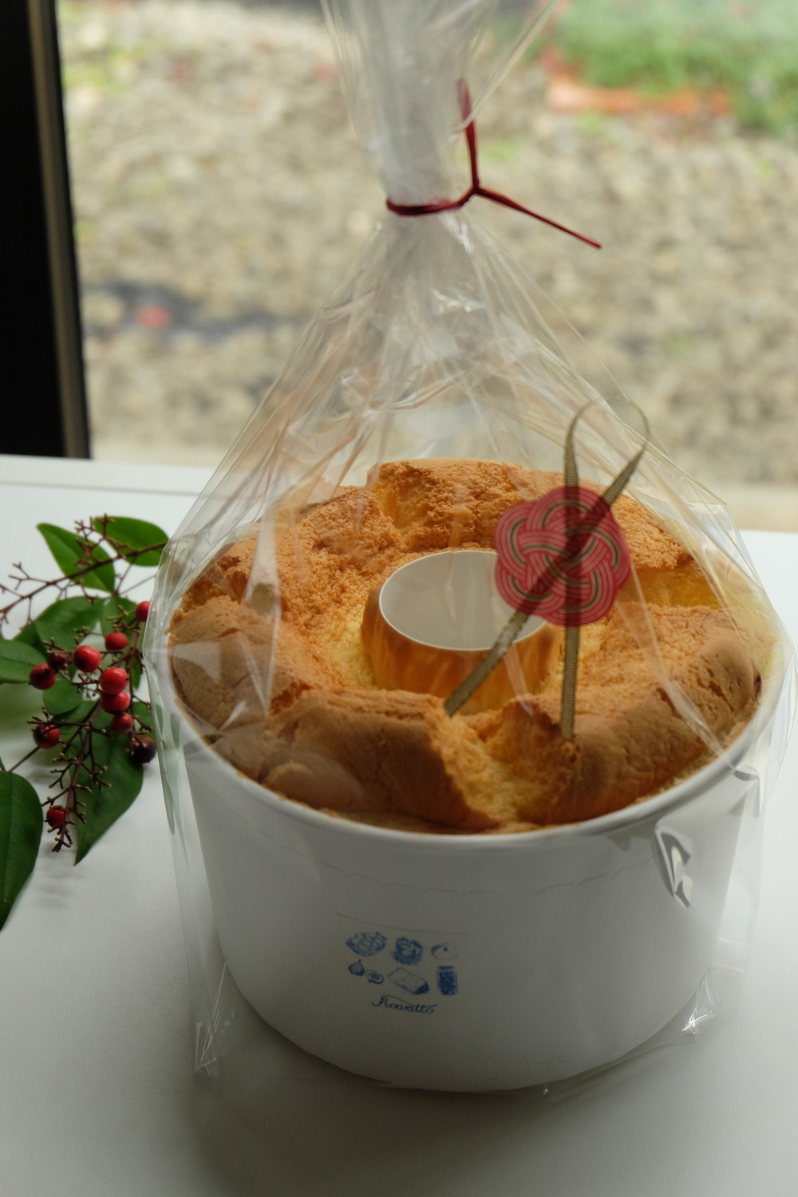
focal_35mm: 75
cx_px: 399
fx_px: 2494
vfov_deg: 27.0
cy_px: 598
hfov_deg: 18.2
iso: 800
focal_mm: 50
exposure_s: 1/38
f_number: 5.6
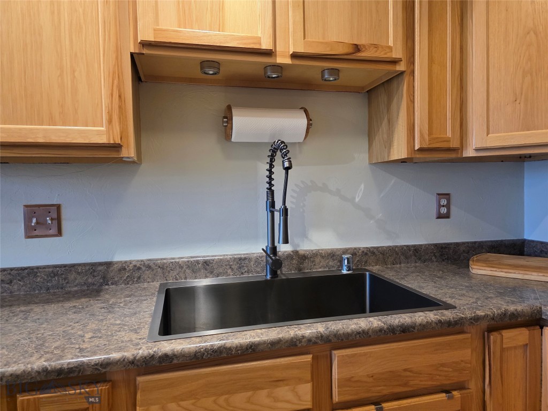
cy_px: 206
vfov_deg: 58.9
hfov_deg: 73.9
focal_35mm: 23
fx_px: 364
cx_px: 274
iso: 500
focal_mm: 6.3
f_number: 1.7
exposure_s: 1/120
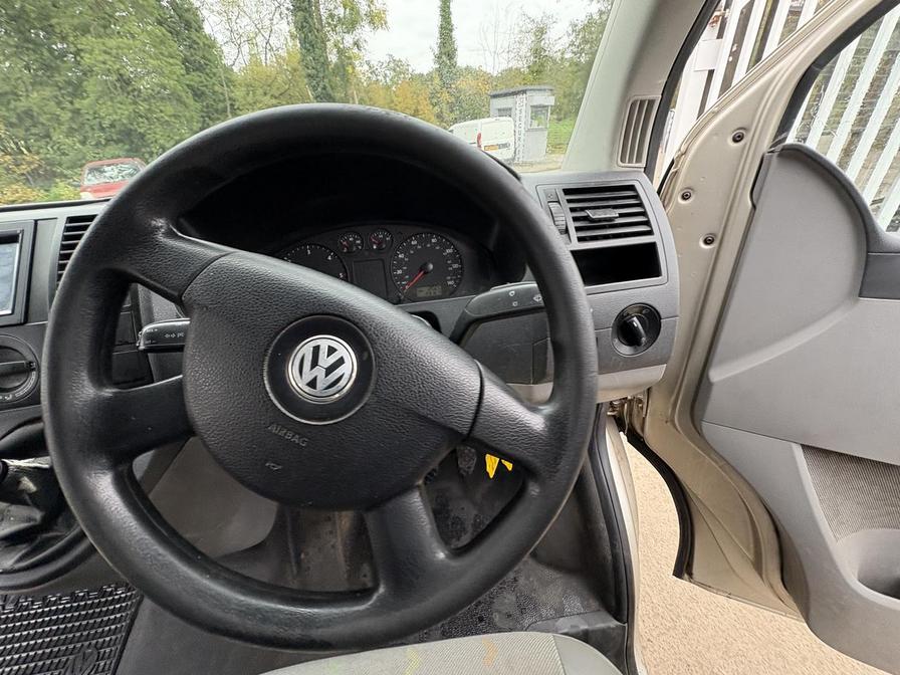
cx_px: 450
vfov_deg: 85.7
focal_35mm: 14
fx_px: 364
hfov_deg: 102.1
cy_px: 338
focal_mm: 2.22
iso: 200
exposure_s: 1/95
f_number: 2.2
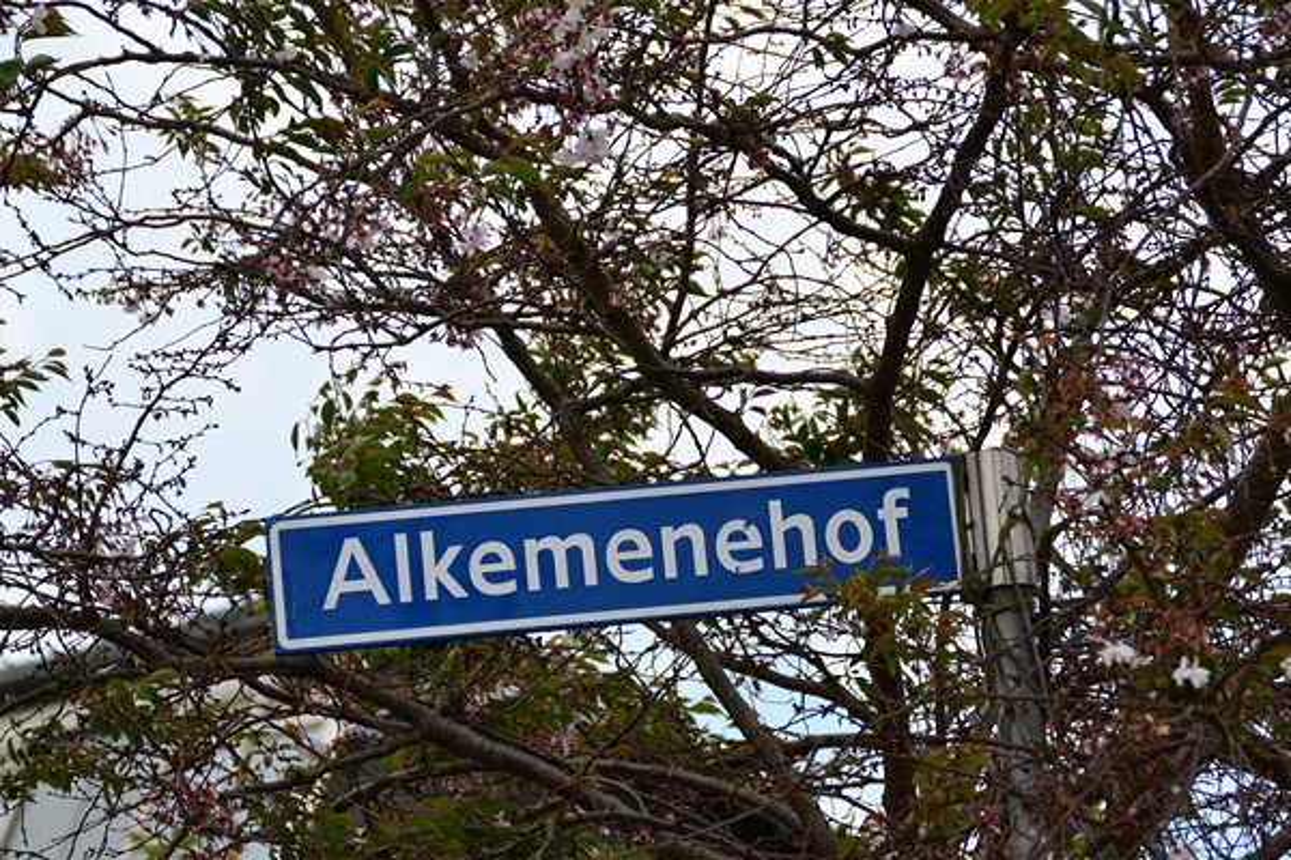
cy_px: 430
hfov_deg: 11.0
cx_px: 646
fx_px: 6723
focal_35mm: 188
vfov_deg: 7.3
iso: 800
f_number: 9
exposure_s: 1/1250
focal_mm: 125
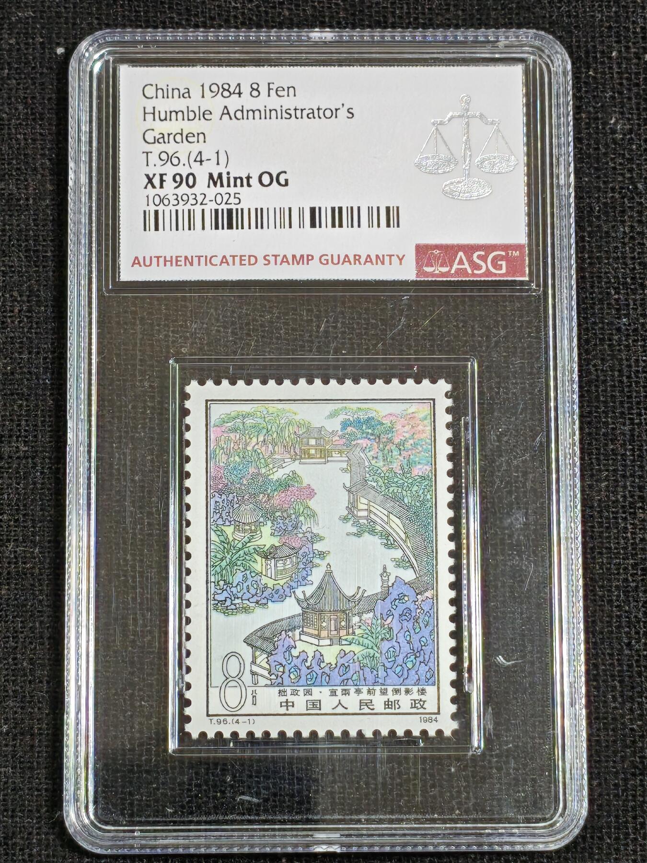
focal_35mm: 105
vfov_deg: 18.7
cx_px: 324
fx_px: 2617
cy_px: 432
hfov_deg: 14.1
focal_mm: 4.94
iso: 50
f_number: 1.5
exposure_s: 1/528
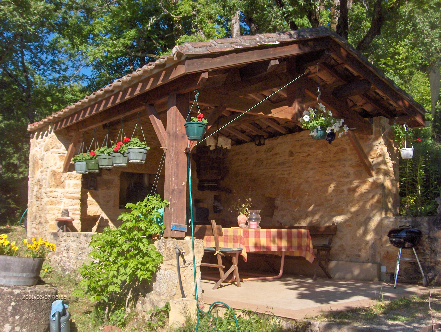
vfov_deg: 36.9
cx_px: 220
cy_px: 166
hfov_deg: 47.8
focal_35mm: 39
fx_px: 498
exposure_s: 1/427
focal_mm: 8
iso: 100
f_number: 4.8
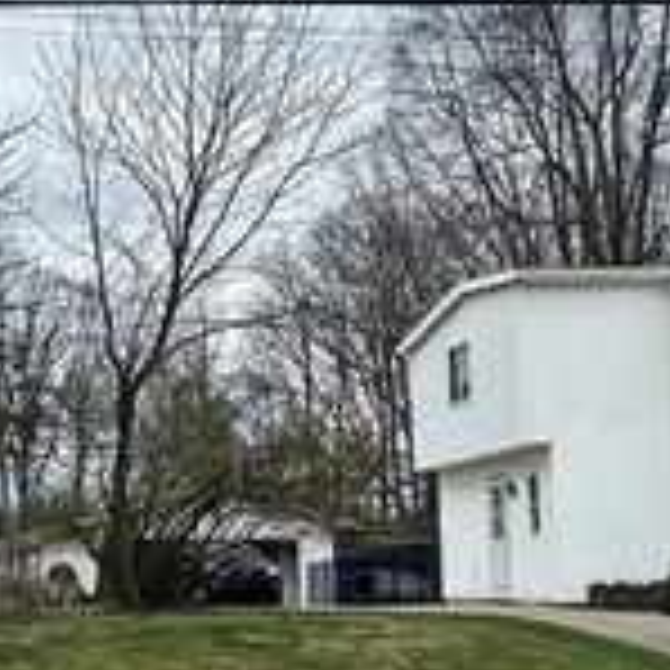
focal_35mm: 71
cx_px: -247
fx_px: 1555
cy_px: 452
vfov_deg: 24.2
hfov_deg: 21.5
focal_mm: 6.86
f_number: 1.78
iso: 80
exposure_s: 1/3717
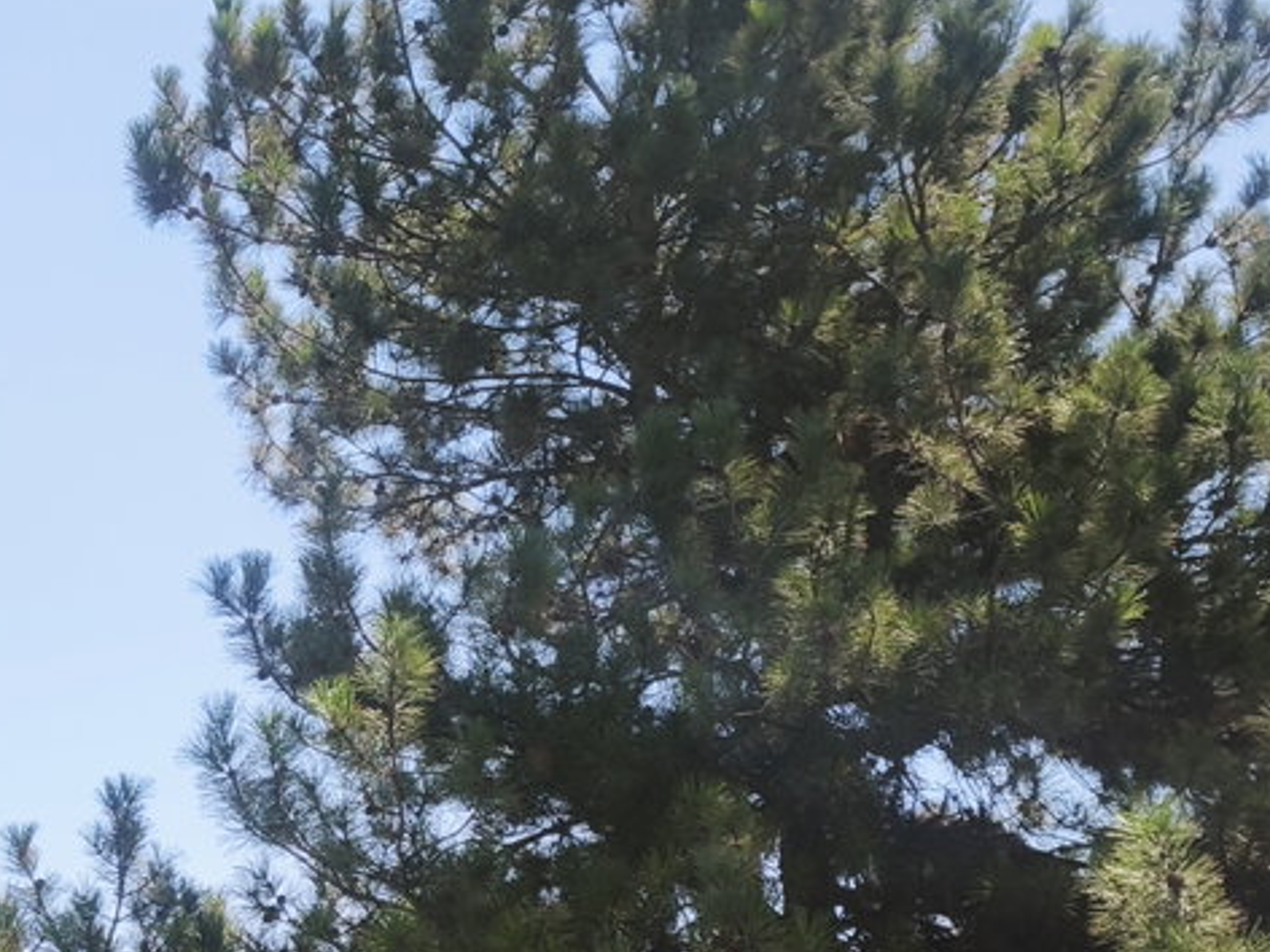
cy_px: 826
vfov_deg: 18.6
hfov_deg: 24.5
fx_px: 2862
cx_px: 180
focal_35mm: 78
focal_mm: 5.35
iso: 80
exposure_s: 1/1469
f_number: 1.7
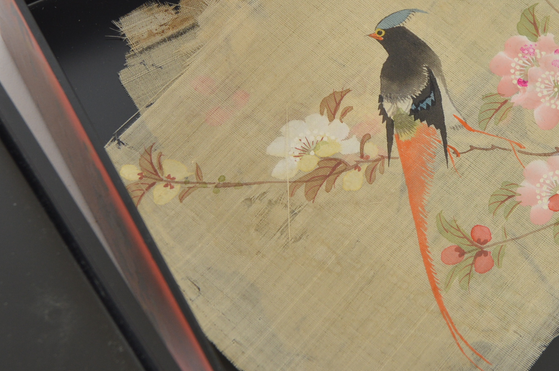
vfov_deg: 14.4
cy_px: 133
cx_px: 311
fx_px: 1474
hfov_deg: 21.5
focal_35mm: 95
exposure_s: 1/125
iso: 200
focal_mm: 28
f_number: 5
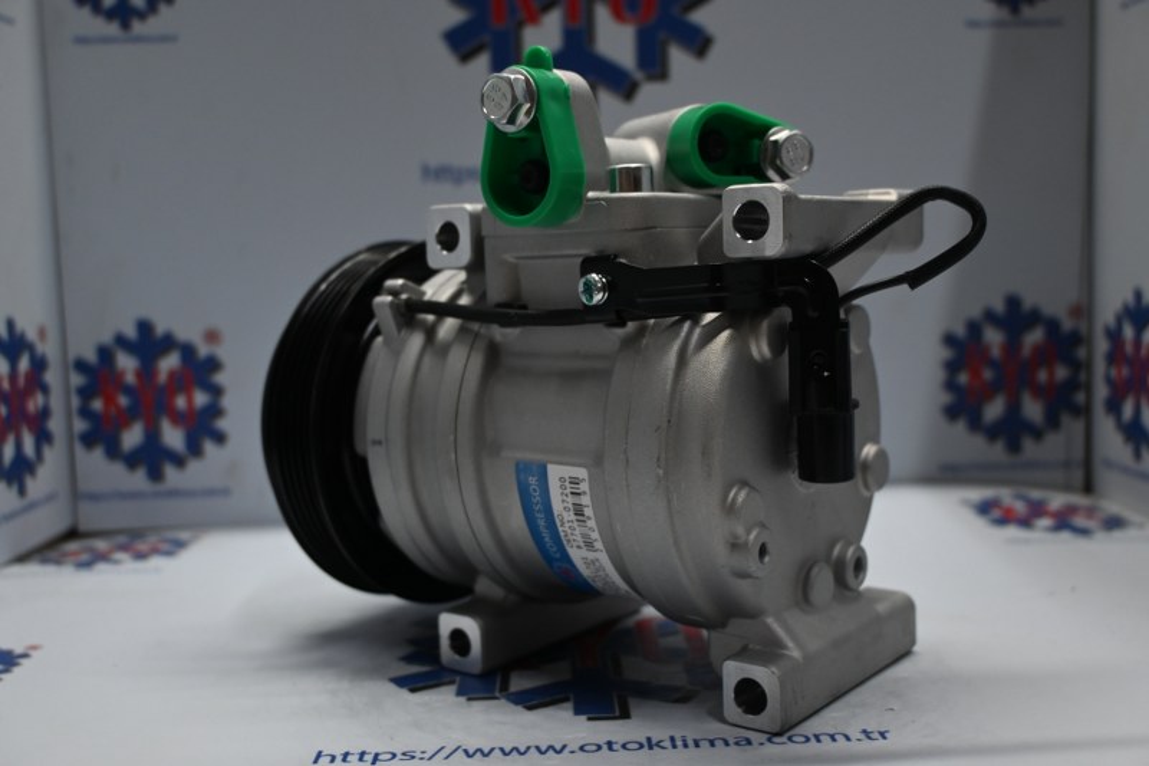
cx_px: 574
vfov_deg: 35.5
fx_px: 1197
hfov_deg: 51.3
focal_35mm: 38
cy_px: 383
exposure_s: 1/125
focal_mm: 25
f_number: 4.2
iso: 720
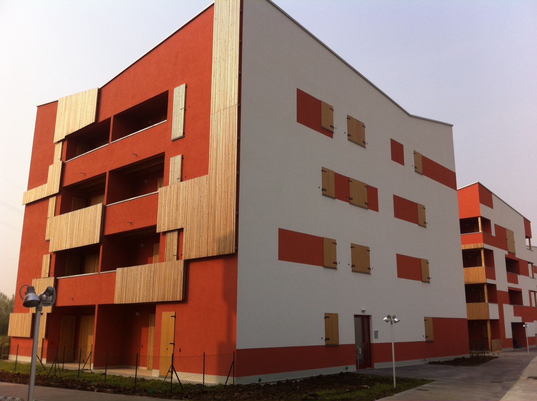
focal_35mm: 35
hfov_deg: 52.7
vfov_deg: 40.6
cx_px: 268
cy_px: 200
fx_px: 542
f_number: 2.8
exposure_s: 1/1117
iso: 80
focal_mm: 3.85
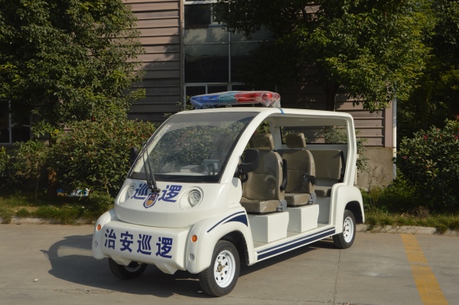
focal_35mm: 45
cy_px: 152
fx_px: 573
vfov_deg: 29.8
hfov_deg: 43.6
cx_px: 230
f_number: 11
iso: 100
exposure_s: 1/200
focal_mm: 30
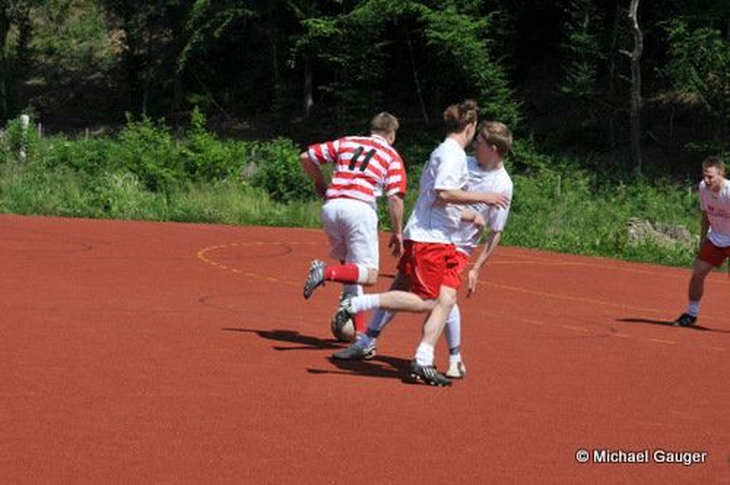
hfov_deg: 19.5
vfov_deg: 13.0
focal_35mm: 105
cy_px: 242
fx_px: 2126
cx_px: 365
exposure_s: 1/640
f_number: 8
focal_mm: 70
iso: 200
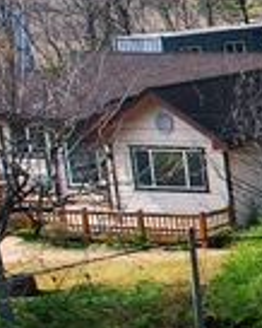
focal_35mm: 174
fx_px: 1685
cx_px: 1120
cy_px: 320
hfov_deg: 6.6
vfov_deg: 11.0
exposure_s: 1/1600
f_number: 2.8
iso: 140
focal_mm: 8.38
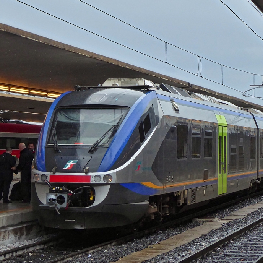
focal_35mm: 94
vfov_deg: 18.5
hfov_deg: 18.4
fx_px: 808
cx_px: 198
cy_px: 135
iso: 320
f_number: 4.3
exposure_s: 1/500
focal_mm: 10.9
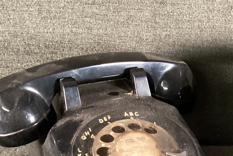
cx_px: 233
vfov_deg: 15.1
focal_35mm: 87
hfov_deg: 22.5
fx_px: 563
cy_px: 193
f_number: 2.4
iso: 320
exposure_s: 1/60
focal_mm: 3.3
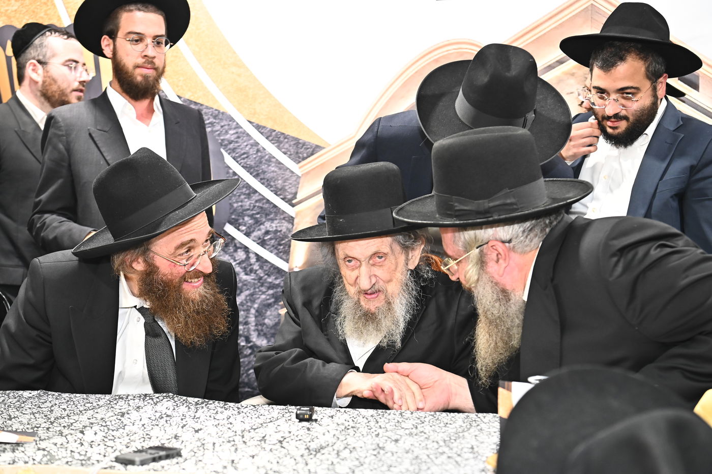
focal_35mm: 58
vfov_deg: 23.4
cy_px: 237
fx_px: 1147
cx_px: 356
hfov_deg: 34.5
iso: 2500
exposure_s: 1/200
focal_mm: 58
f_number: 5
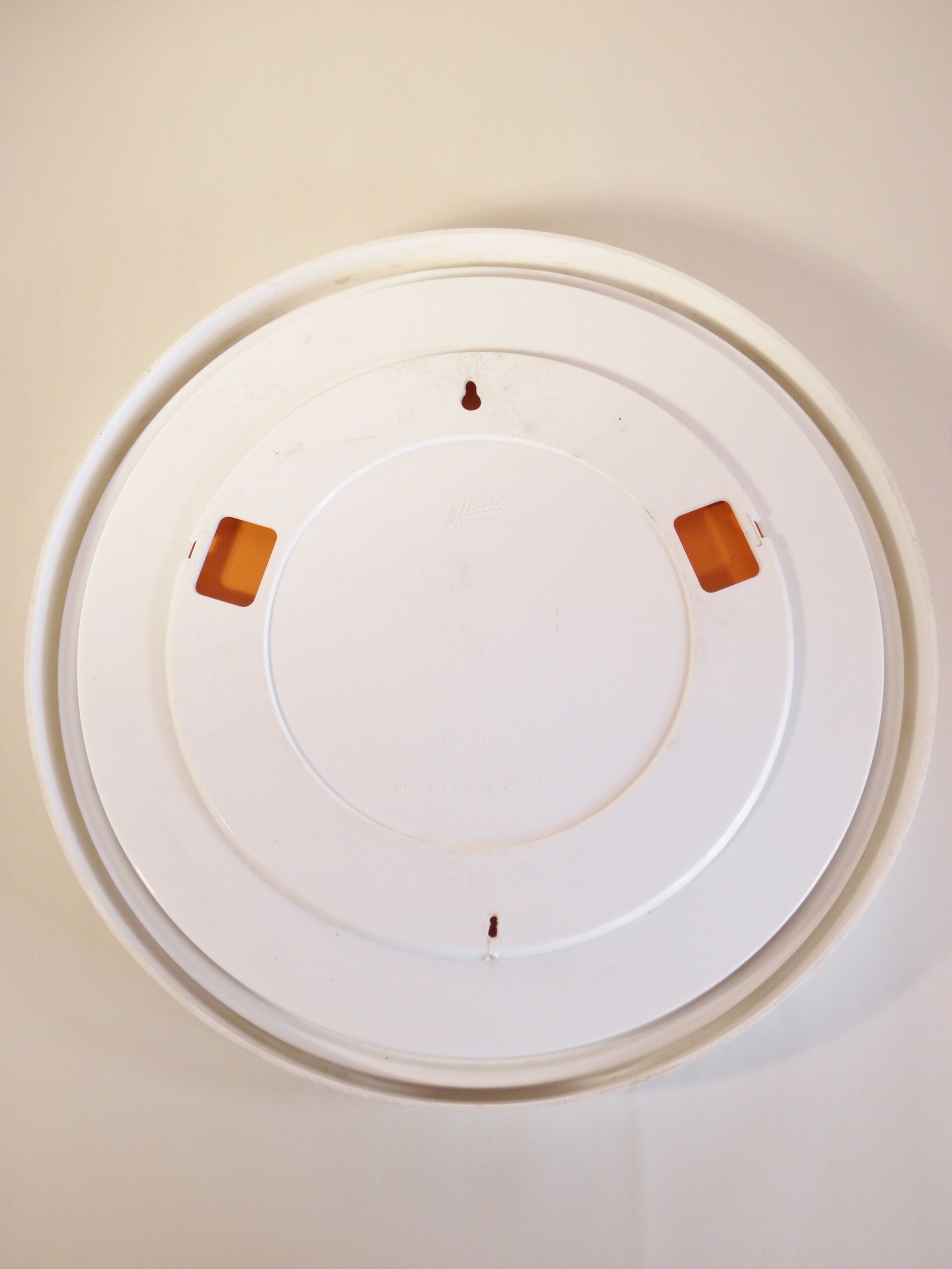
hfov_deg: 37.7
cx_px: 476
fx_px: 1393
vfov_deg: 49.0
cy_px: 634
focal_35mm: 38
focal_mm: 6.8
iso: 100
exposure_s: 1/60
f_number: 3.7
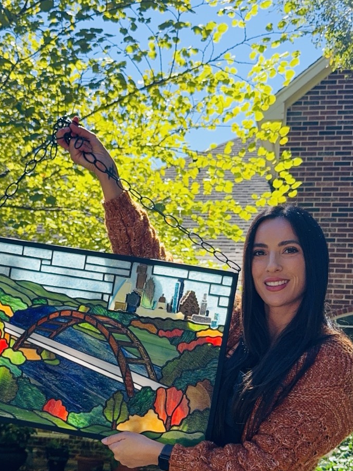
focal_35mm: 51
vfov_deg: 36.9
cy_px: 330
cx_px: 146
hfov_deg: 28.5
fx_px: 693
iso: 80
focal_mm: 6.76
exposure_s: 1/1524
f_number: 1.78
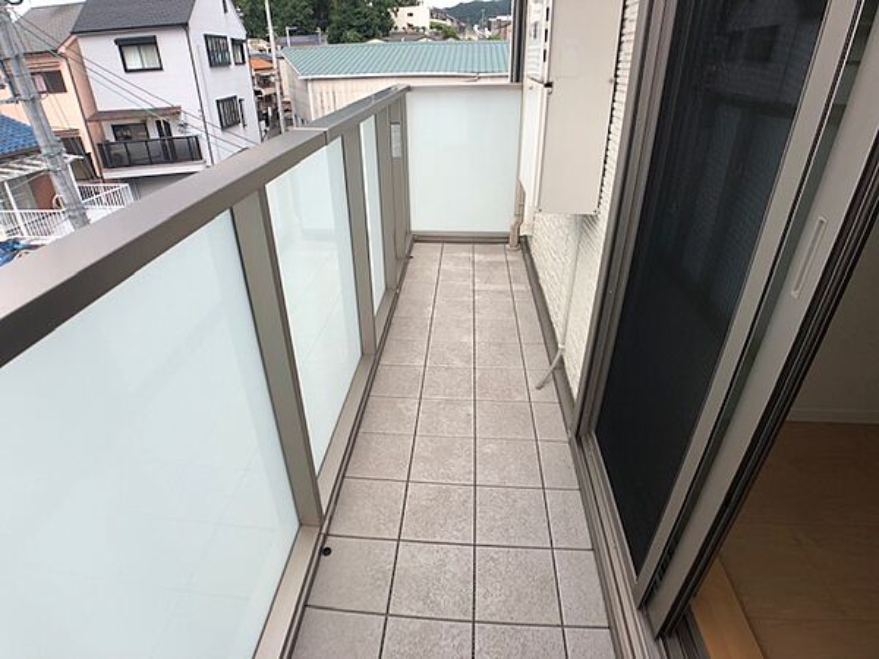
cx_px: 440
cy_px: 330
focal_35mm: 28
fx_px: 711
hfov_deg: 63.4
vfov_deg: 49.7
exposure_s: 1/333
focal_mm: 4
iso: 20
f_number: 1.8
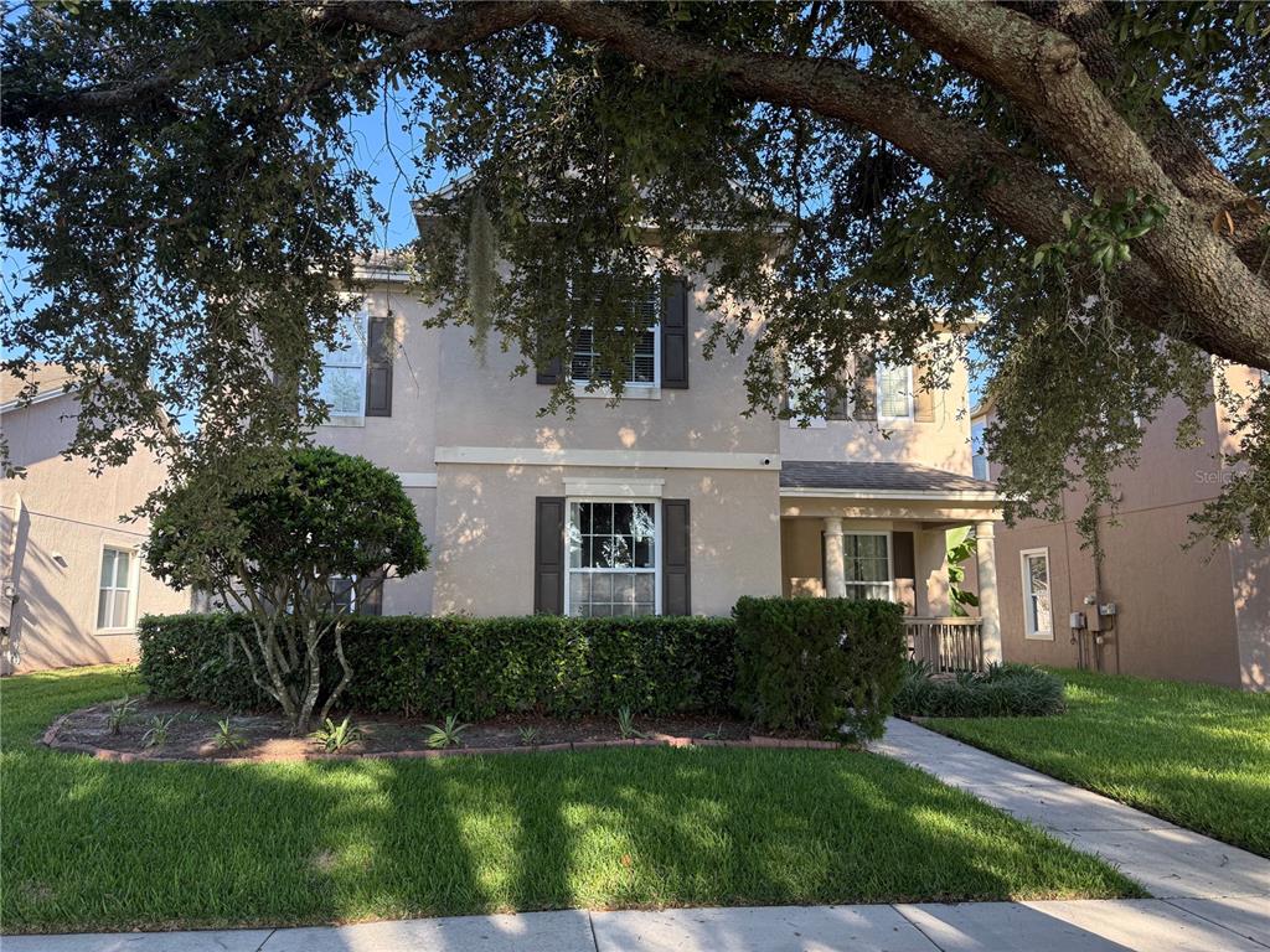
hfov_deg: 71.6
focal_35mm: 24
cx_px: 635
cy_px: 476
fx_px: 881
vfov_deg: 56.8
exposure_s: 1/702
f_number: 1.78
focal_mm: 6.76
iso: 100
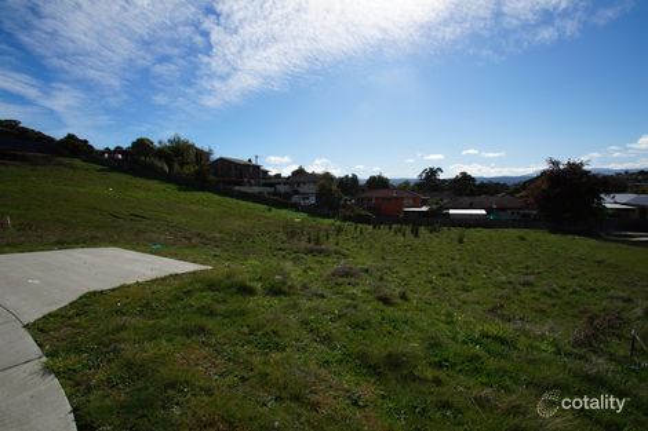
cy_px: 216
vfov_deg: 77.3
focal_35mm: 15
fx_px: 270
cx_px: 324
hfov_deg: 100.4
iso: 100
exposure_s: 1/200
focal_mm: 10
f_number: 10
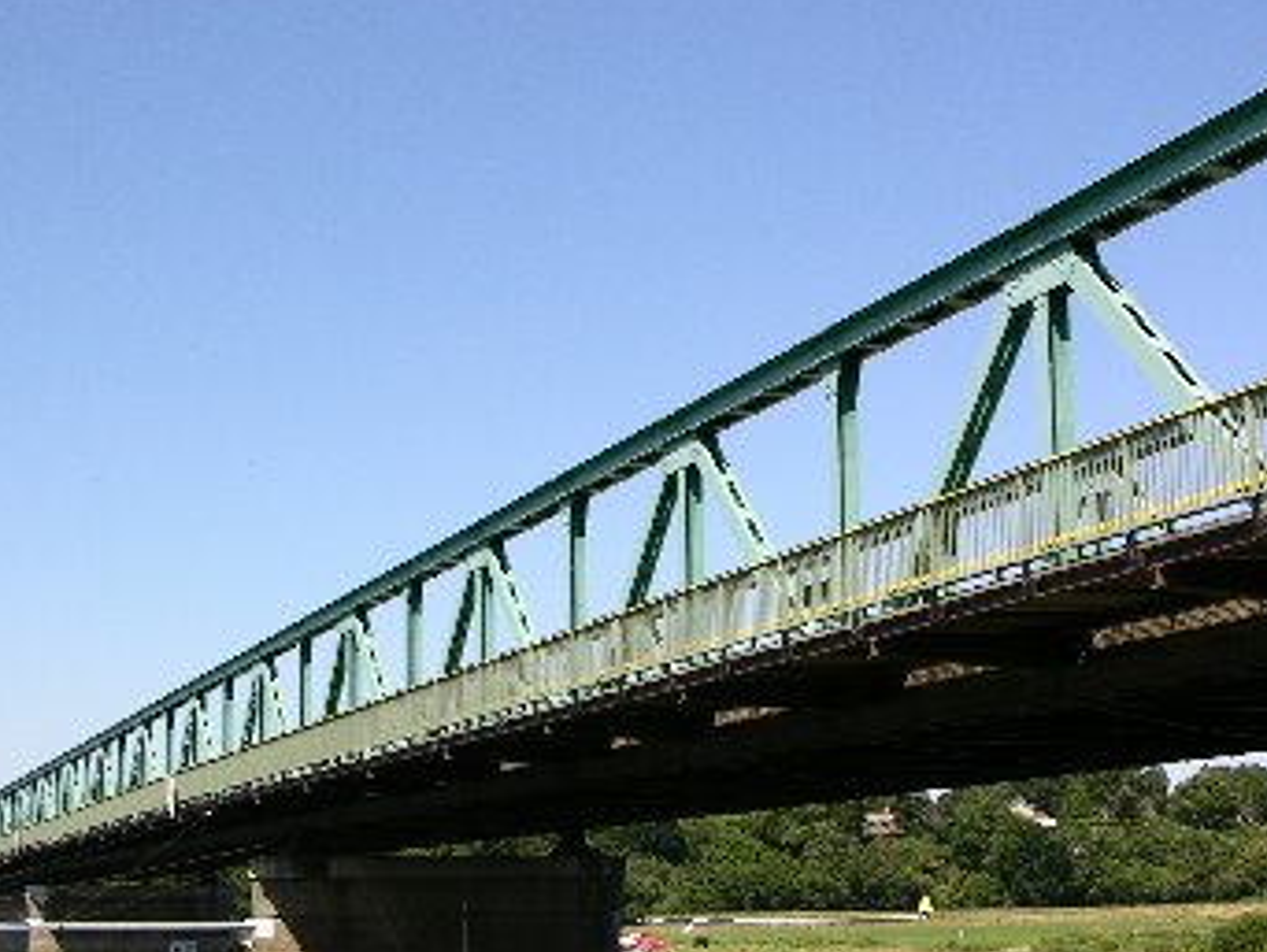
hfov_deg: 32.2
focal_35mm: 60
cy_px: 674
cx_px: 654
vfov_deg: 24.3
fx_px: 2198
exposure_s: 1/121
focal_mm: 8.9
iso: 50
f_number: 8
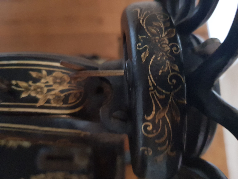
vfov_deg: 53.1
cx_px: 119
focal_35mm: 26
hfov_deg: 67.3
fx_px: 179
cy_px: 90
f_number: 1.7
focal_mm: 4.2
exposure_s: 1/10
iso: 500
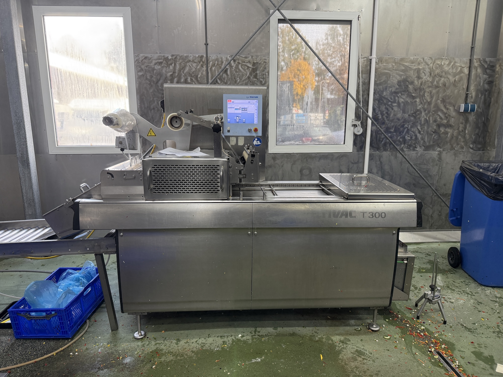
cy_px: 188
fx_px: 349
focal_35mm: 24
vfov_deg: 56.8
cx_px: 252
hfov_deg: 71.6
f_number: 1.78
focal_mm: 6.76
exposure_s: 1/100
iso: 250
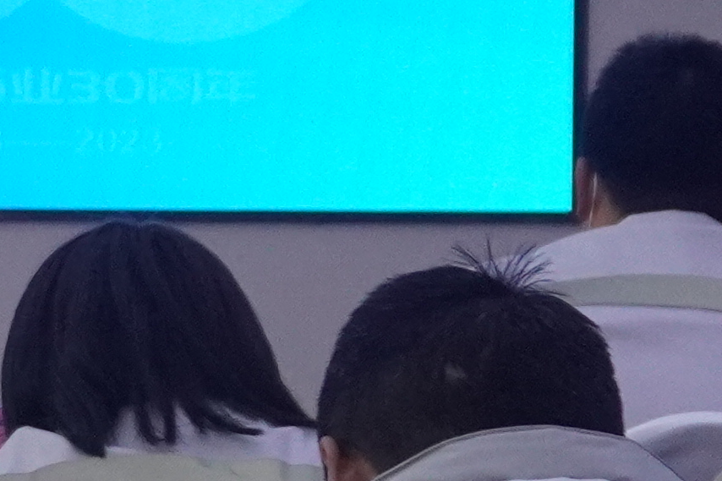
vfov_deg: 4.7
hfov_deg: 6.8
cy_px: 80
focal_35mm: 295
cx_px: -720
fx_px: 5915
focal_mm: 28
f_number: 4.5
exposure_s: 1/160
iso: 1600
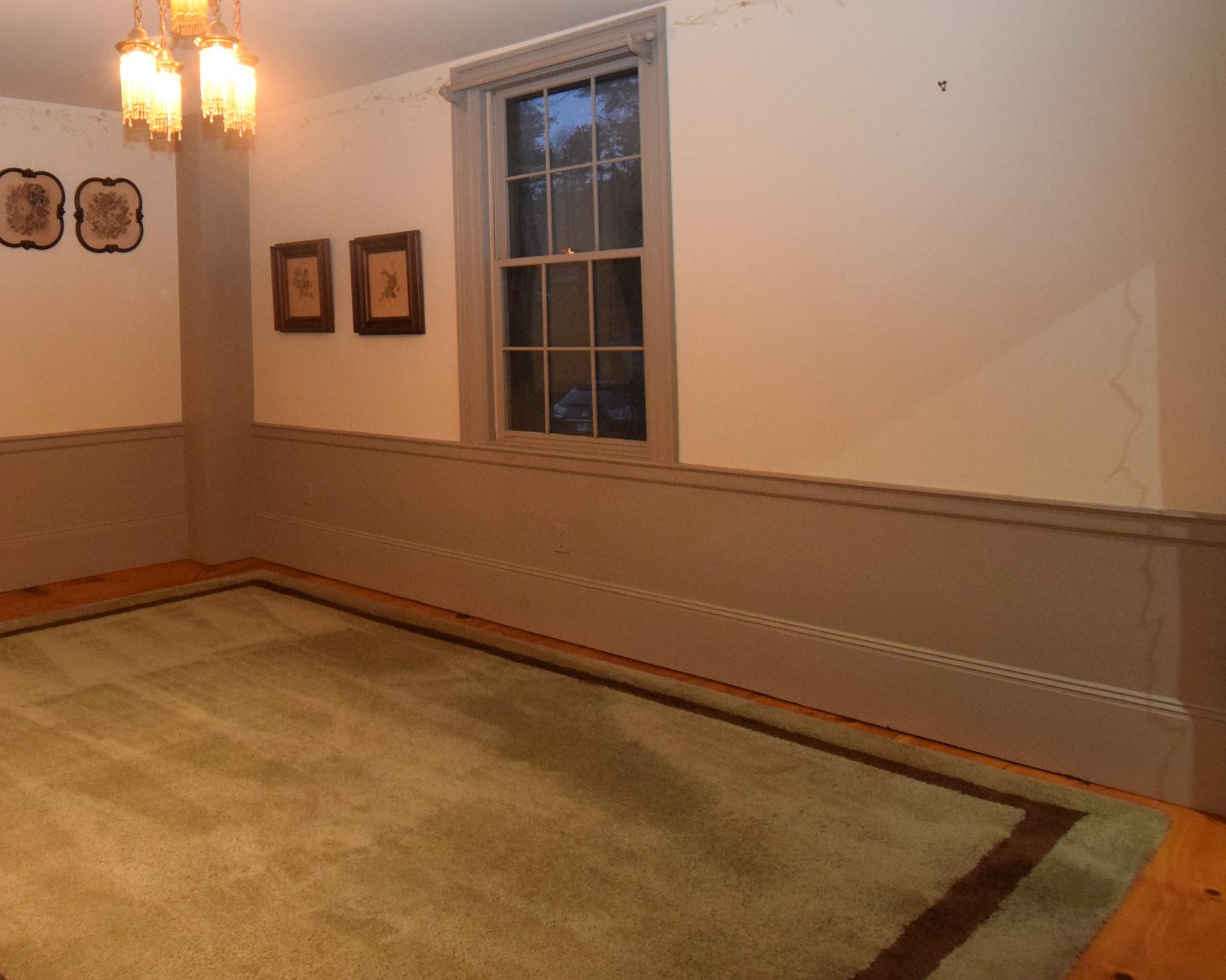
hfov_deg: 58.0
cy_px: 324
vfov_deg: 50.6
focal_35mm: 28
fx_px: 1016
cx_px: 266
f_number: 4.8
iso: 3200
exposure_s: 1/60
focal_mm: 12
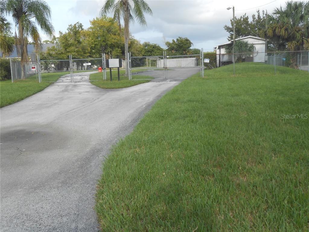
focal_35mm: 38
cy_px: 116
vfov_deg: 37.7
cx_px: 154
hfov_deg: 49.0
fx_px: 339
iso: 80
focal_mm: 6.8
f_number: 4.2
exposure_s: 1/400
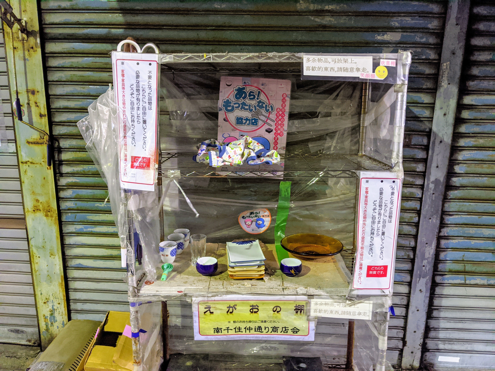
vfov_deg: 51.4
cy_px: 186
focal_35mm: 27
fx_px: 386
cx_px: 248
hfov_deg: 65.3
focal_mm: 4.38
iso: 441
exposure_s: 1/5.56
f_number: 1.73
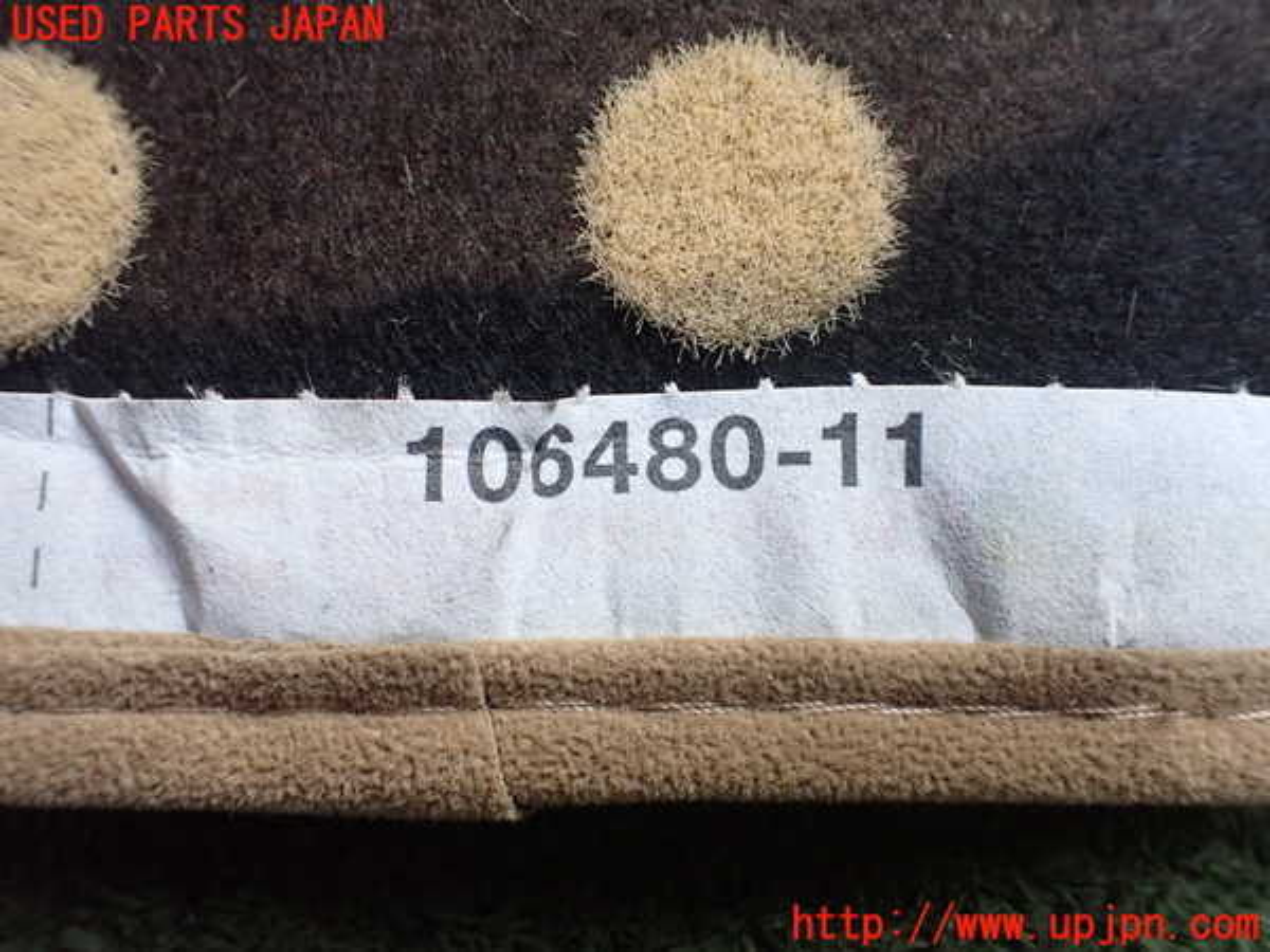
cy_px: 476
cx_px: 635
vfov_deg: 46.8
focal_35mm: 30
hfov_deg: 60.0
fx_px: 1101
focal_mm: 5.4
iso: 800
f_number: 2.3
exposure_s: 1/100
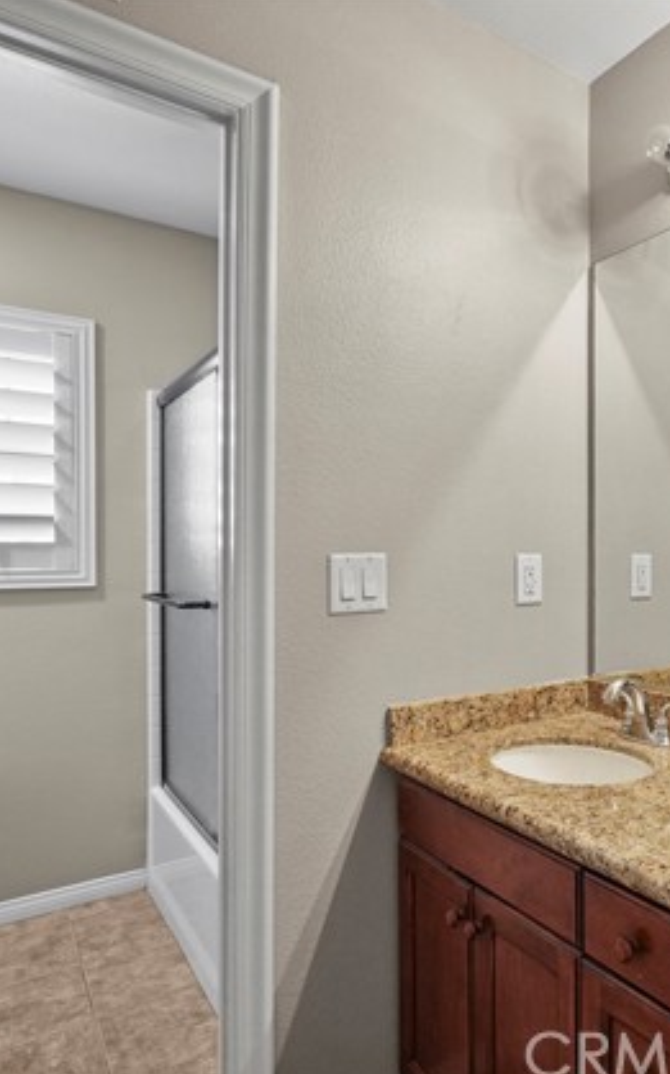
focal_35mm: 25
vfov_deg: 72.6
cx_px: 585
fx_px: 731
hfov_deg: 45.3
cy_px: 543
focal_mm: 16
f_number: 5
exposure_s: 1/15
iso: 800
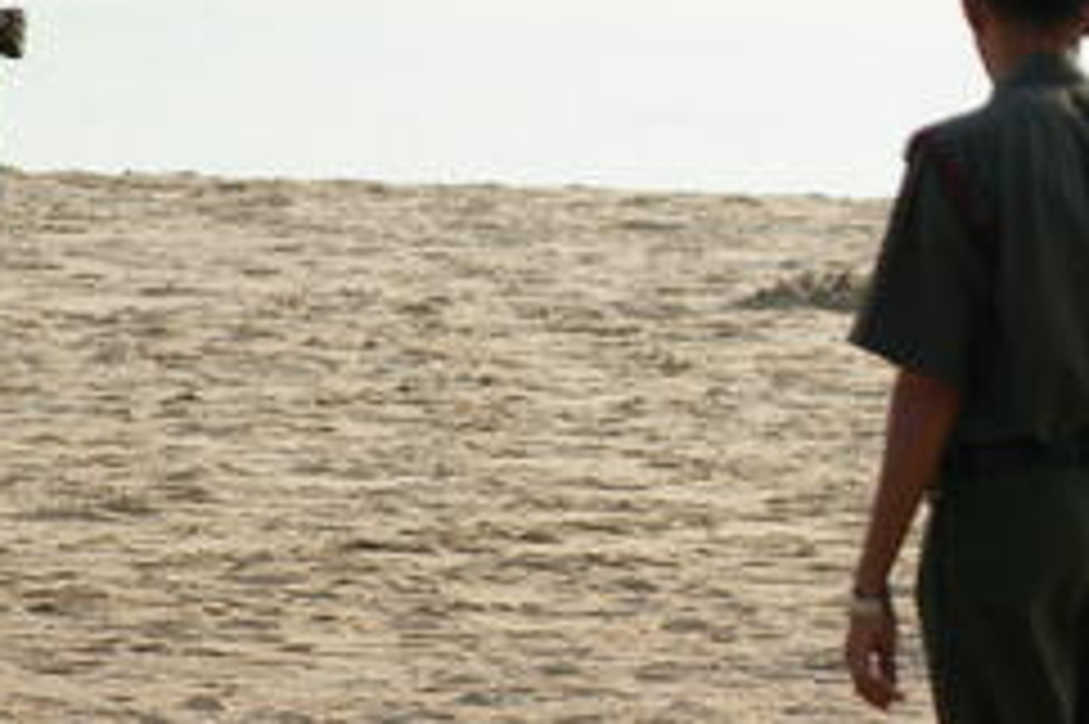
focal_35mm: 1191
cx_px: 1390
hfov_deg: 1.7
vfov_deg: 1.2
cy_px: 256
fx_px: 36002
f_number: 7.1
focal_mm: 300
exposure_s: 1/500
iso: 200
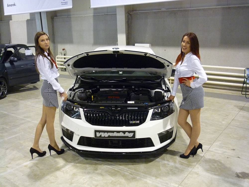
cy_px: 94
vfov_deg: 42.9
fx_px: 237
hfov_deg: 55.4
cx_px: 124
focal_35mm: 33
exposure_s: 1/13
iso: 400
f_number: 2.8
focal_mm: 5.5
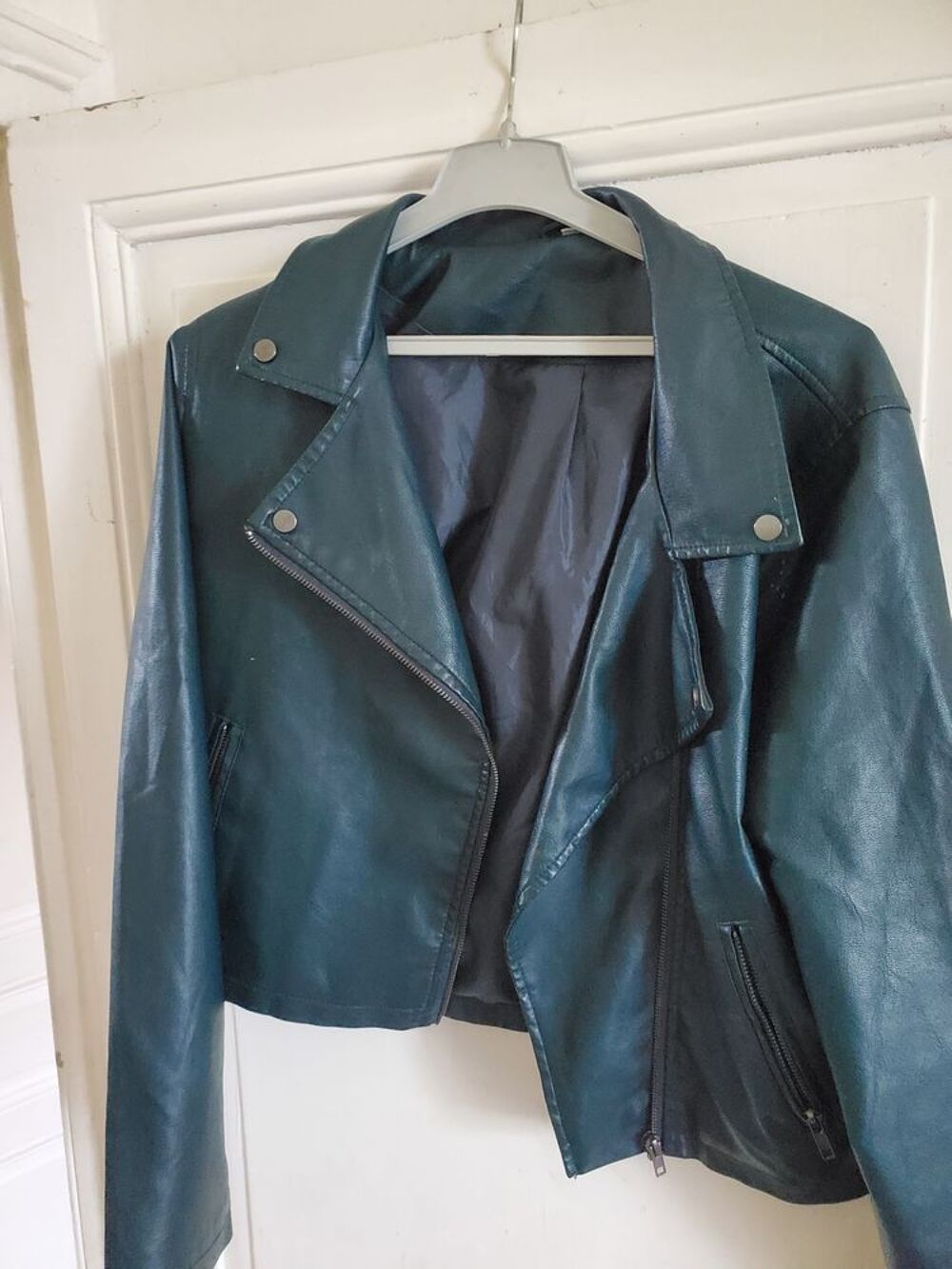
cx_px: 476
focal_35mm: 26
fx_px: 953
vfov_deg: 67.3
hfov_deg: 53.1
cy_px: 634
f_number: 2.4
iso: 1600
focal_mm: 4.3
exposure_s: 1/60
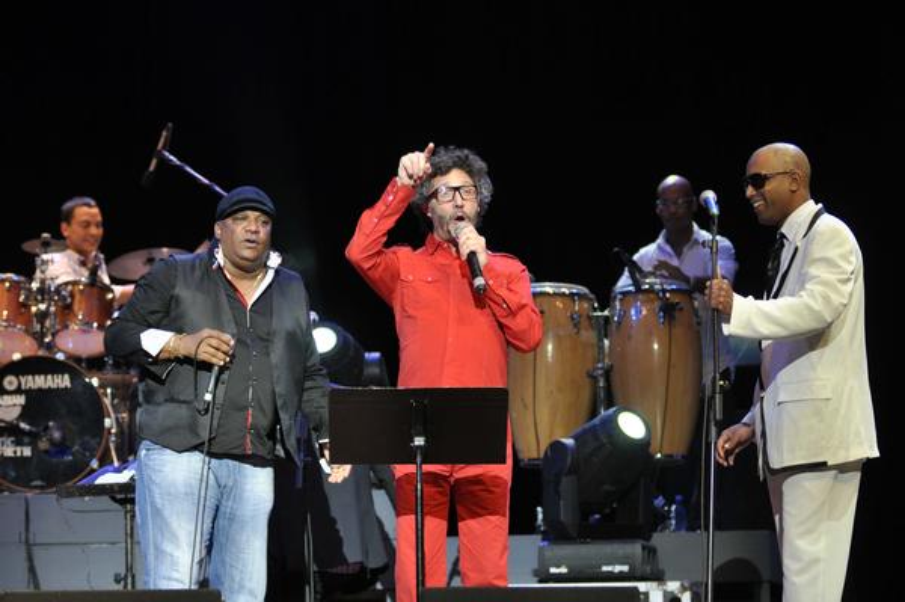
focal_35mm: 150
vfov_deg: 9.1
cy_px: 301
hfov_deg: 13.7
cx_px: 452
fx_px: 3768
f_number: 2.8
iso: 360
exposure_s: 1/125
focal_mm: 100
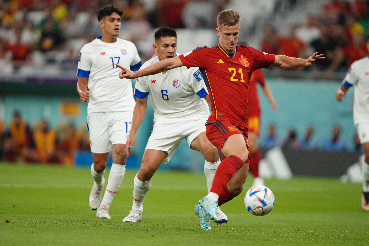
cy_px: 123
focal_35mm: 400
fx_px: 4100
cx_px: 184
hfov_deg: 5.2
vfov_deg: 3.4
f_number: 2.8
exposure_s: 1/1600
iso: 1250
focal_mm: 400
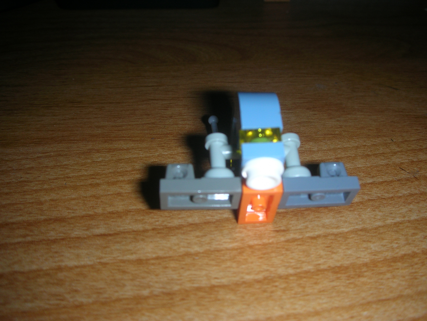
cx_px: 214
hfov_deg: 52.6
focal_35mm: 35
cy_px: 160
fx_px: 432
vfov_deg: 40.7
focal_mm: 5.8
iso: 50
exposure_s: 1/60.1
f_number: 8.5
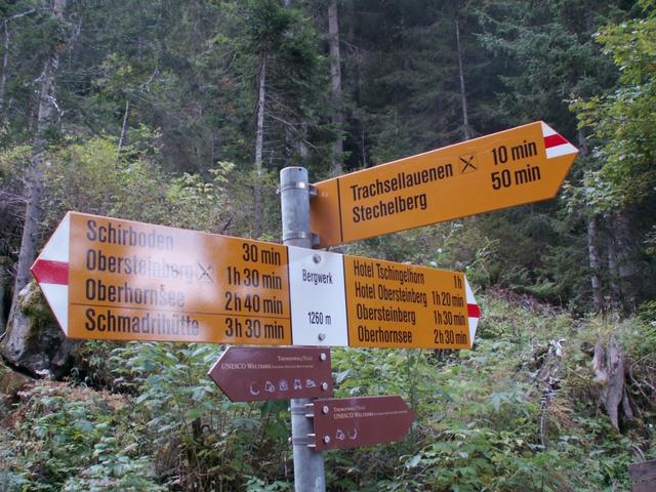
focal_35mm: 35
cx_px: 328
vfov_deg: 40.7
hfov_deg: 52.6
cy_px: 246
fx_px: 663
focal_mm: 5.86
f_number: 2.8
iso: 50
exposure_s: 1/50
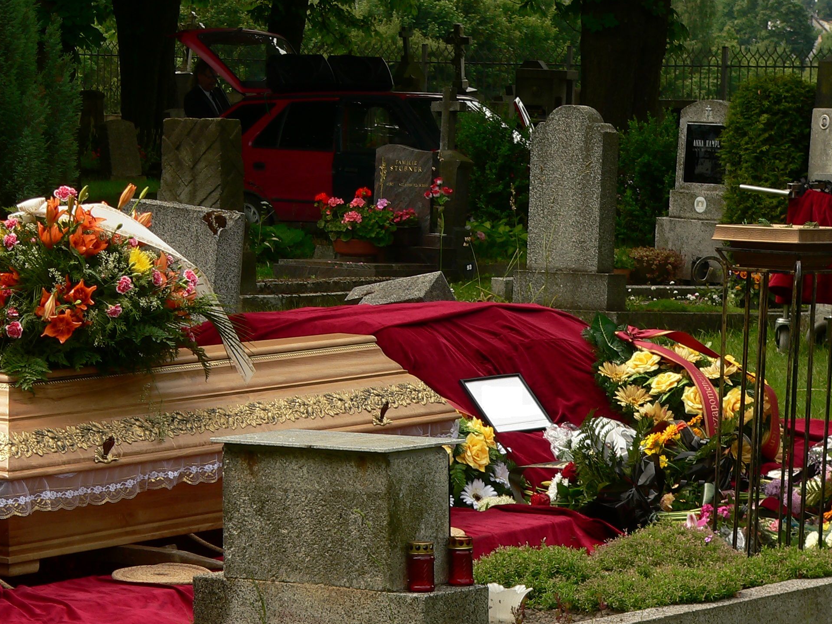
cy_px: 371
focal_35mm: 149
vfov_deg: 10.0
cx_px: 340
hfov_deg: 13.2
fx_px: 3581
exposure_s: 1/400
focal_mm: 18.6
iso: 80
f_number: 4
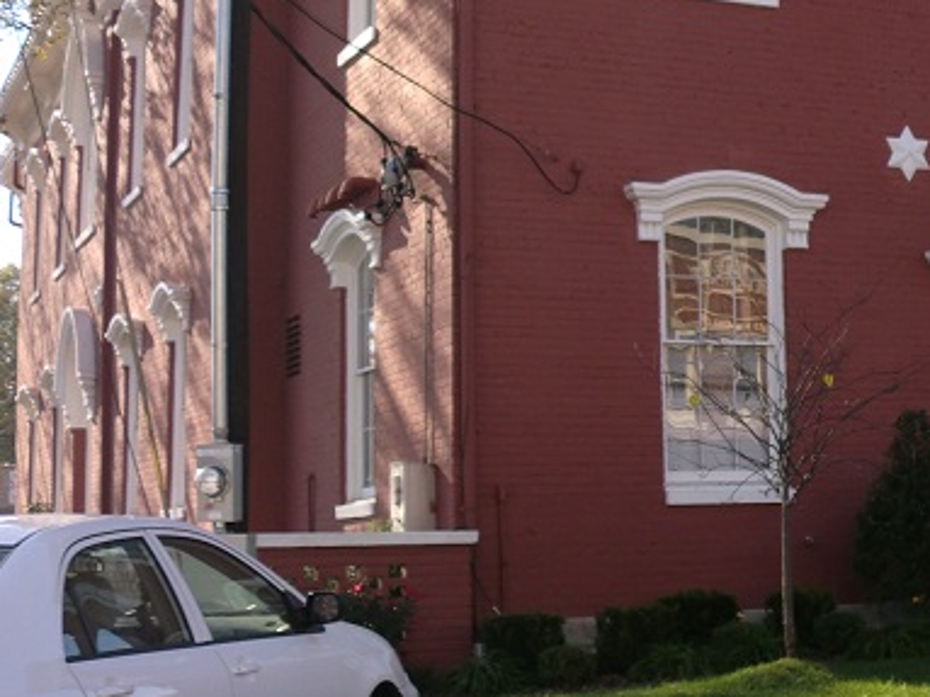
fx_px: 2014
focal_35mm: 75
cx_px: 935
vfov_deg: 19.6
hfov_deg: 24.8
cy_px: 234
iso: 64
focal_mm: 6.3
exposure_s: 1/500
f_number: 3.1
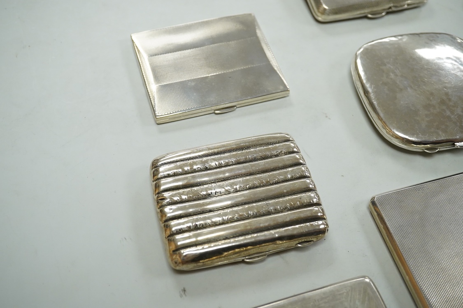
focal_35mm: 45
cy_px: 154
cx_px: 232
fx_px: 579
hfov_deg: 43.6
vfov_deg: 29.9
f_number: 7.1
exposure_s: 1/400
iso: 2500
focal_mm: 30
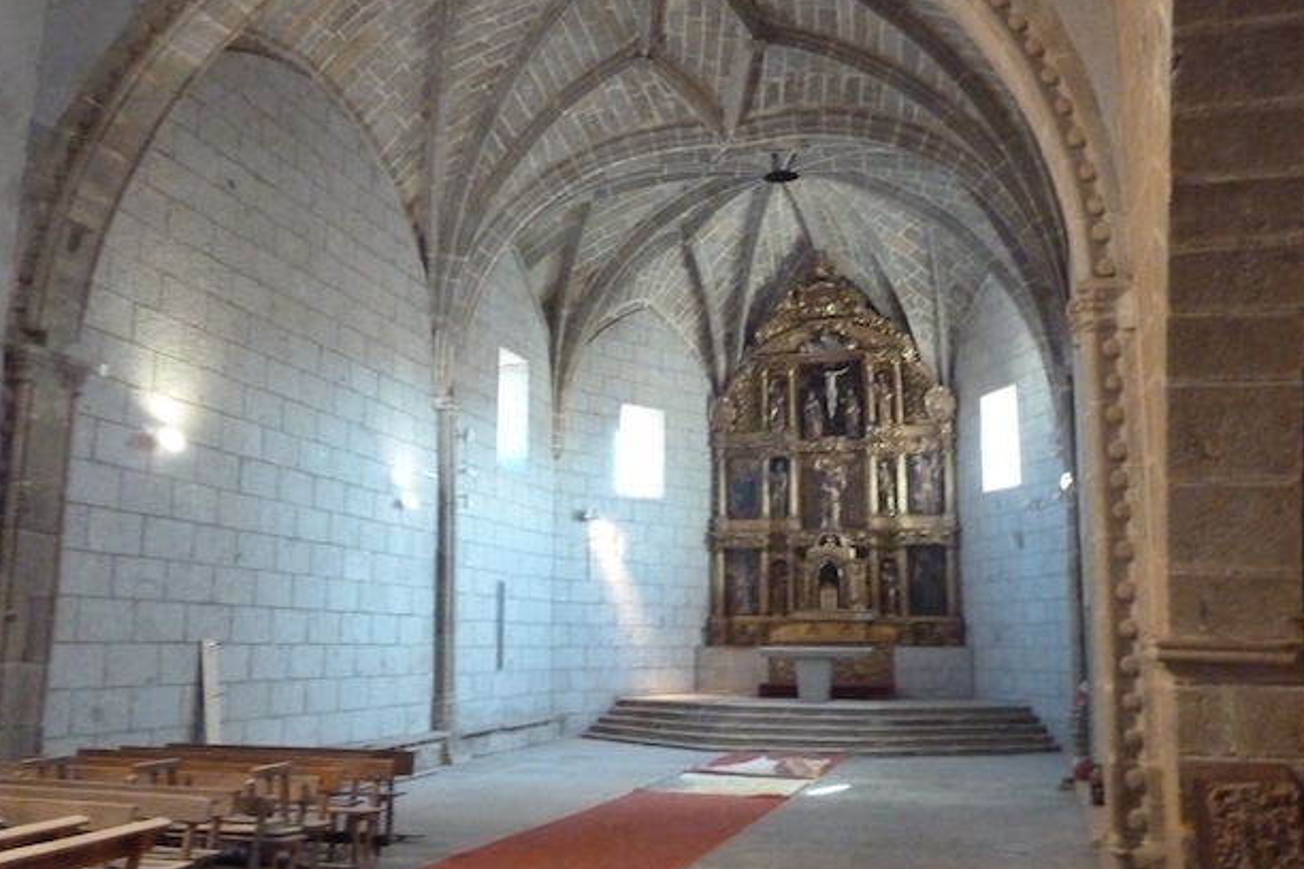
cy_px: 373
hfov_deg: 55.8
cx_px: 667
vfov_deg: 38.8
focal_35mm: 34
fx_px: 1231
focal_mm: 4.1
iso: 800
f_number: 3.3
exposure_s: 1/15
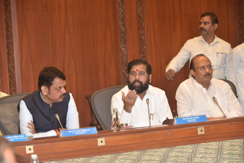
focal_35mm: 135
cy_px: 82
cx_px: 122
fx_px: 915
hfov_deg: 15.2
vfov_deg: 10.2
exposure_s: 1/60
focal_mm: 135
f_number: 5.6
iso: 1100
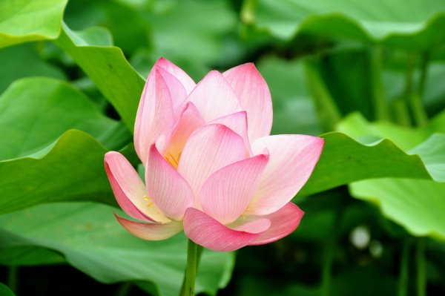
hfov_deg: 11.4
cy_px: 148
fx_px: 2223
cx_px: 222
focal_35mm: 180
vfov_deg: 7.6
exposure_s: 1/200
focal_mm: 120
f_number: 11
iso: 400
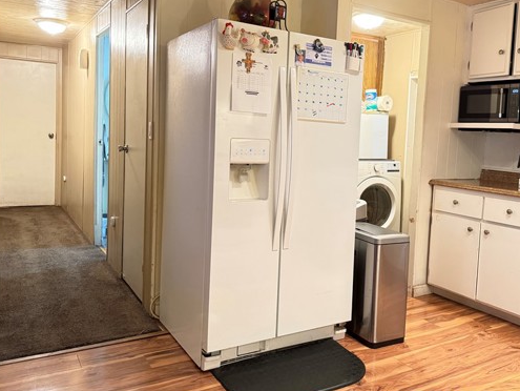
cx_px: 293
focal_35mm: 31
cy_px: 164
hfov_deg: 58.1
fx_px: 466
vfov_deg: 45.3
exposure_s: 1/60
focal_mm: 6.76
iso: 640
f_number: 1.78
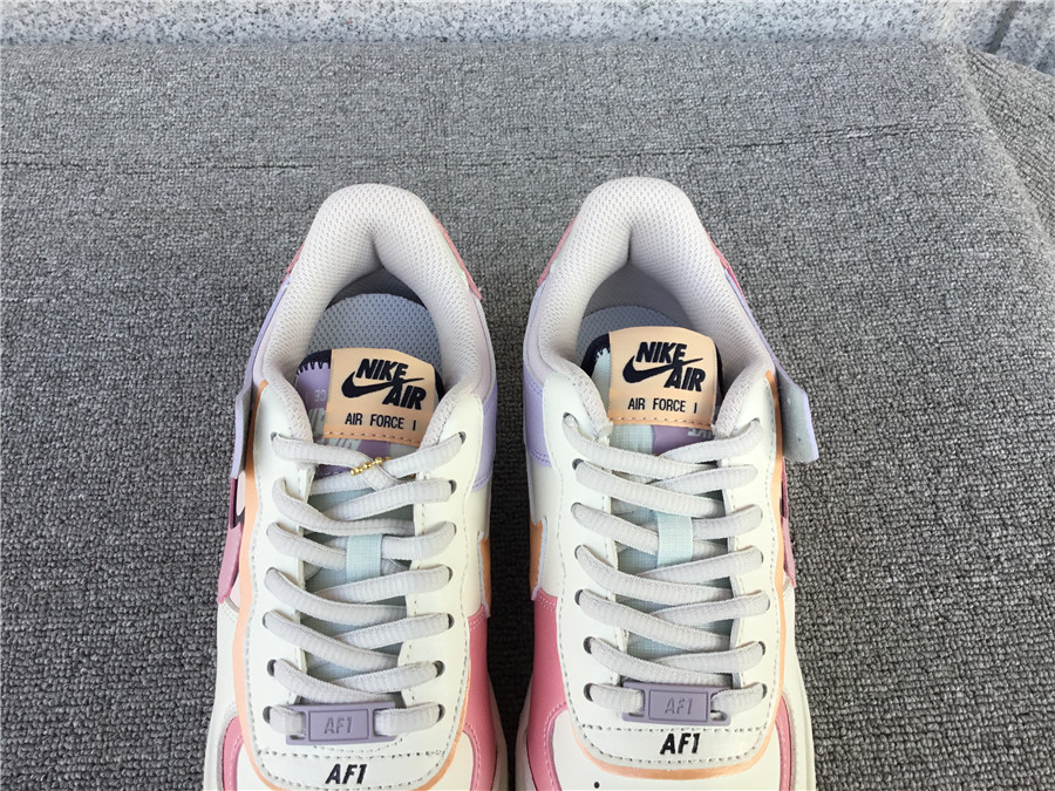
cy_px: 396
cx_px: 528
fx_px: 945
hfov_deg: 58.4
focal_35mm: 31
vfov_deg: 45.4
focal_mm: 3.3
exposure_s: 1/150
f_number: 2.4
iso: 25
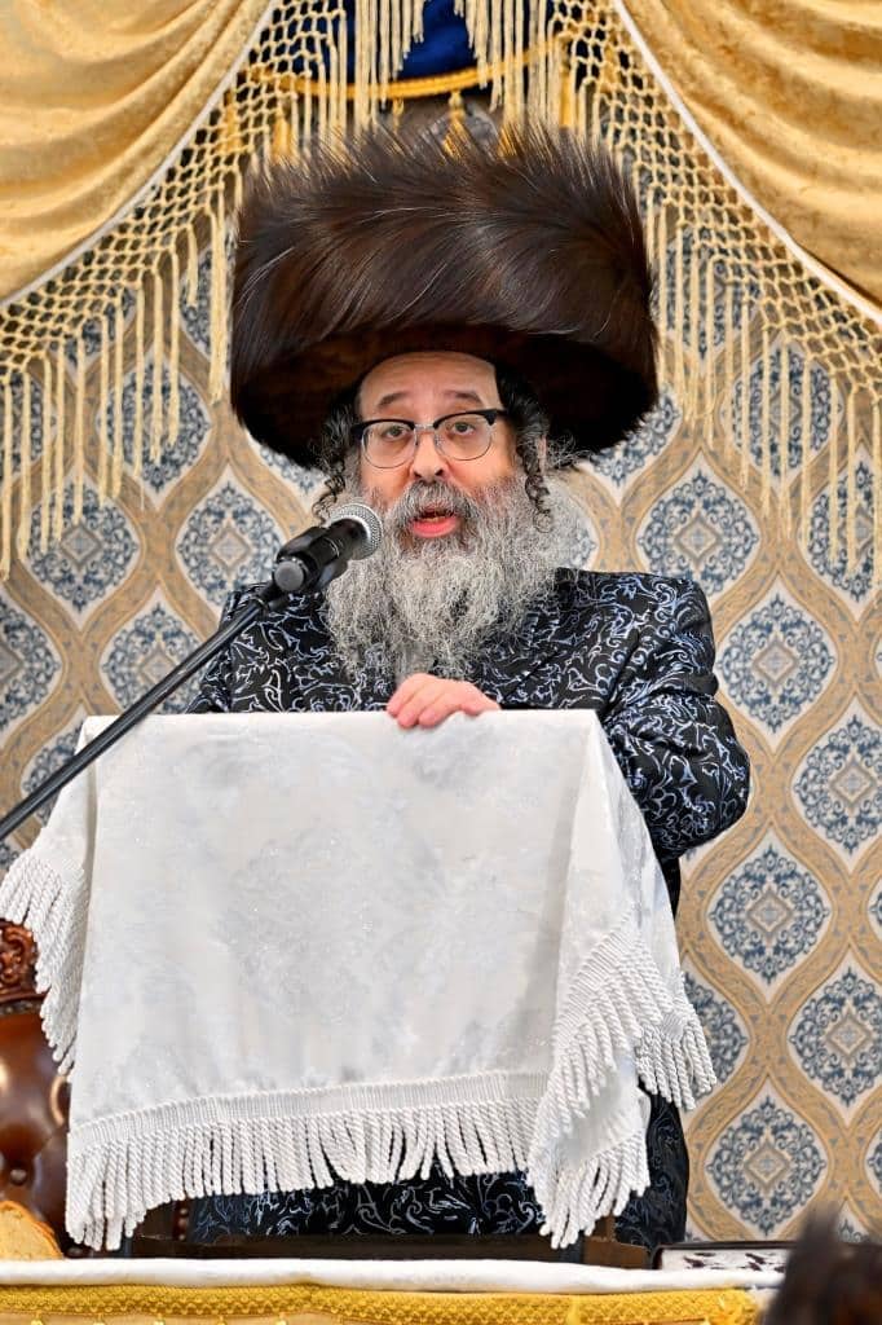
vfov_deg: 11.4
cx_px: 441
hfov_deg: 7.6
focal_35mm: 180
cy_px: 662
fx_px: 6619
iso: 500
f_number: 4
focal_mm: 120
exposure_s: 1/160
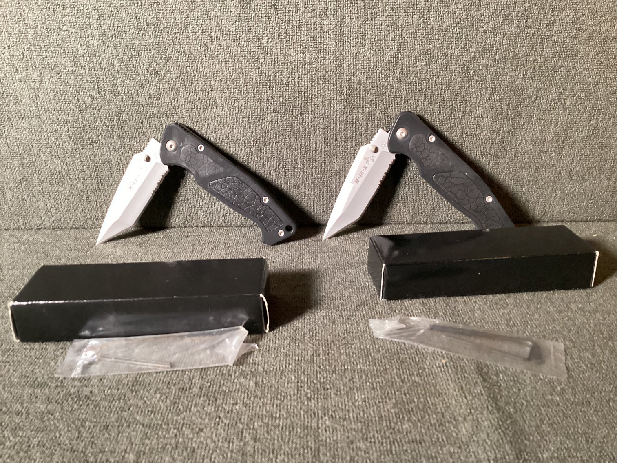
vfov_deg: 45.4
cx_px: 308
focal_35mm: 31
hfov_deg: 58.3
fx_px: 553
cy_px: 232
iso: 400
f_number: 2.4
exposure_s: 1/33
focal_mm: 3.3
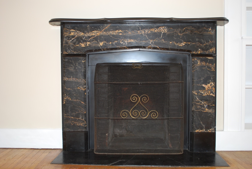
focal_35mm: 36
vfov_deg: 37.0
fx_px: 252
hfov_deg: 53.1
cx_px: 126
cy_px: 84
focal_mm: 24
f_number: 4.2
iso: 200
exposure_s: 1/60
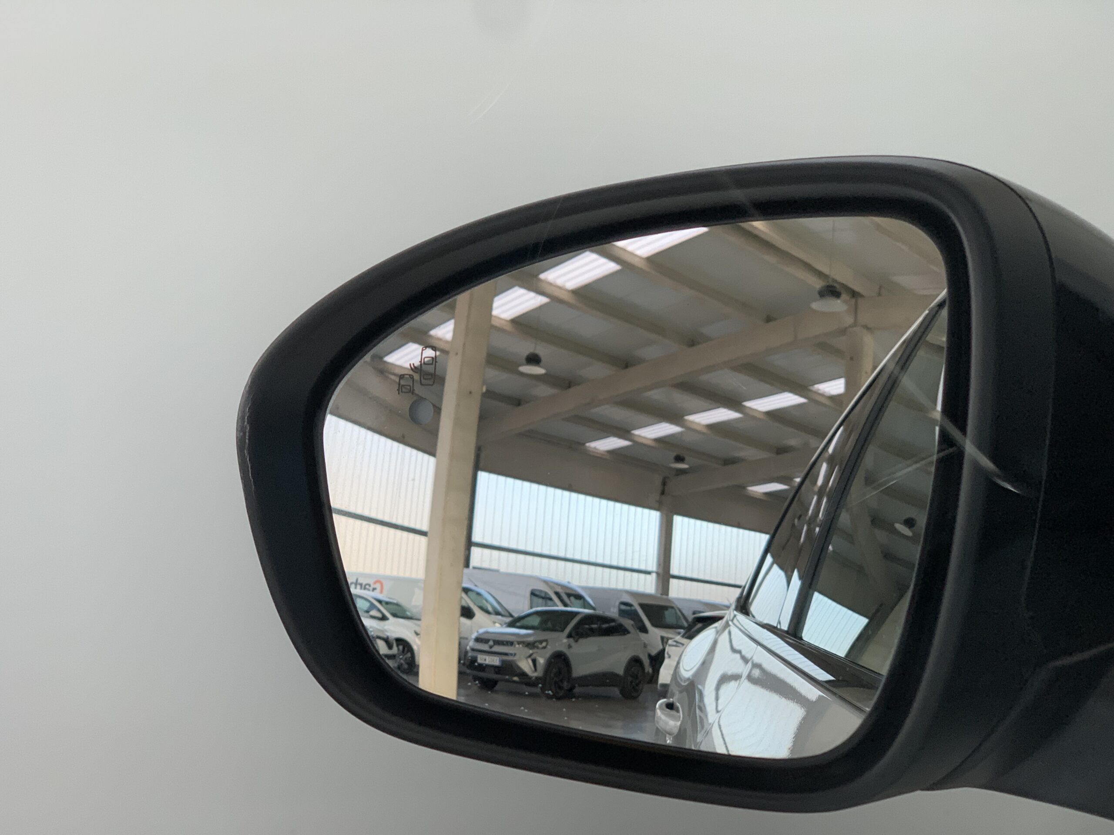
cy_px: 418
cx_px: 557
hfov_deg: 36.8
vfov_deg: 28.0
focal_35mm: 52
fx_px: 1673
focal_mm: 6
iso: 64
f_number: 2.4
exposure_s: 1/122
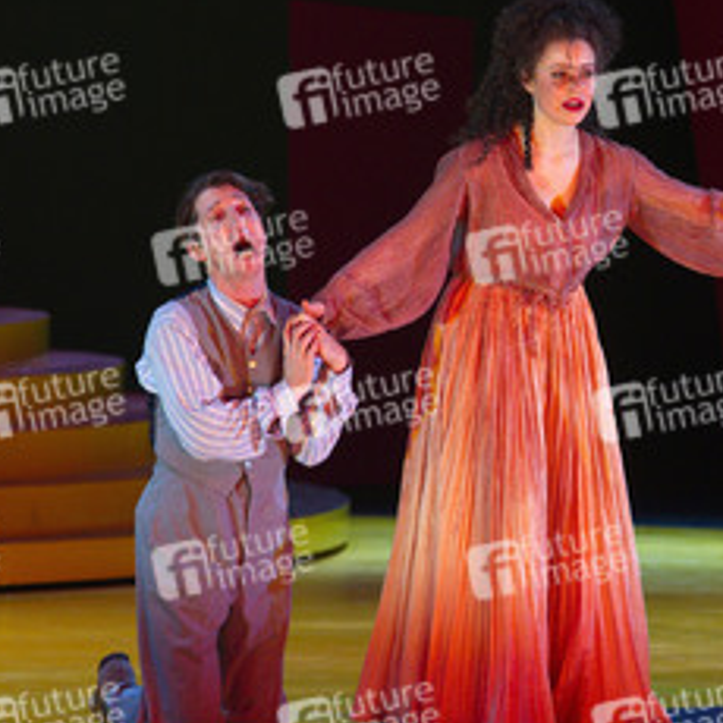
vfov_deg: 7.3
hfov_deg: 7.3
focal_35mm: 241
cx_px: 589
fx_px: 5695
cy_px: 327
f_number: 5
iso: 1600
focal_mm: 145
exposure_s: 1/250
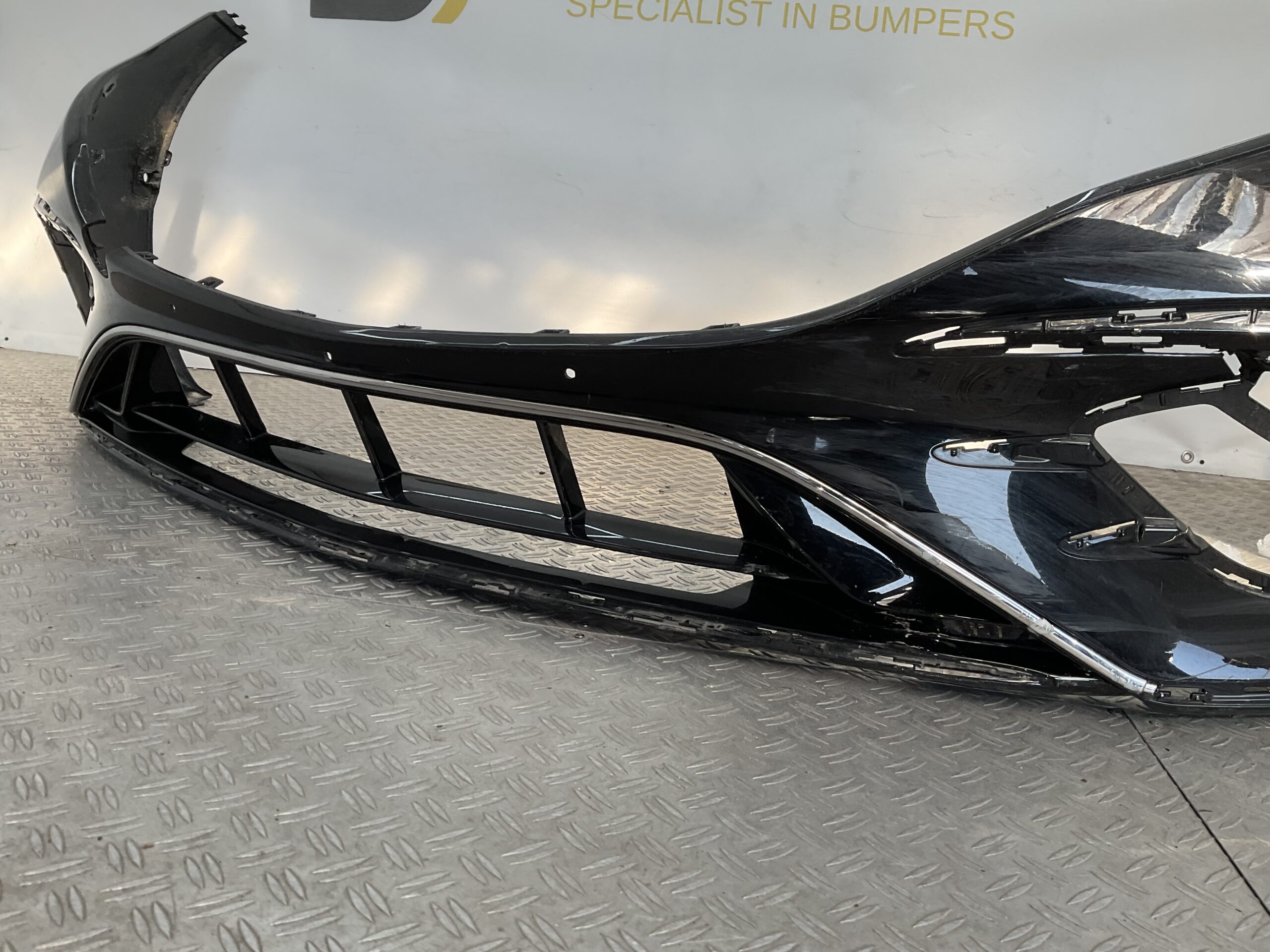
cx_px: 635
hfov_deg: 61.7
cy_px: 476
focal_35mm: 29
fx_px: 1064
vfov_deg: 48.2
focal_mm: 3
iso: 16
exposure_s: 1/265
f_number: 1.8
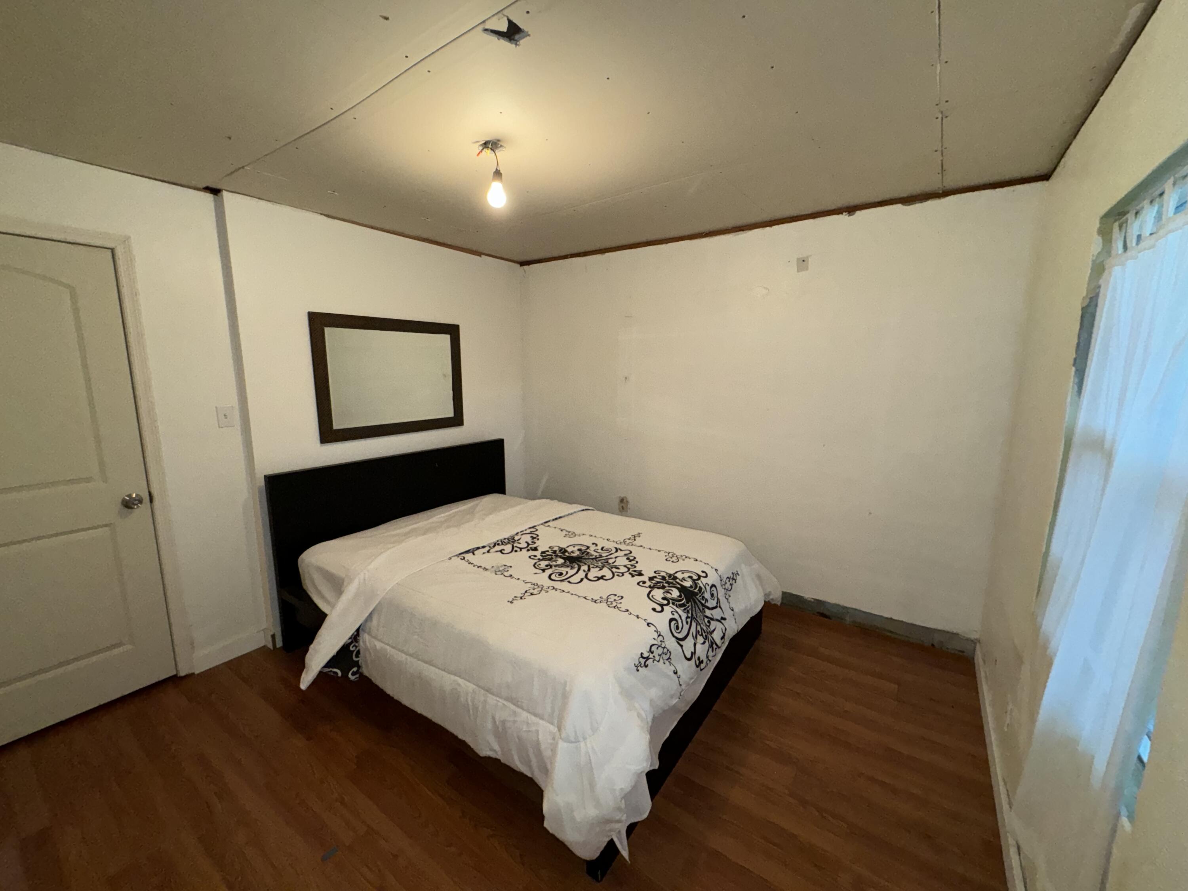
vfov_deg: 85.7
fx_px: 480
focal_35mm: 14
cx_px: 594
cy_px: 446
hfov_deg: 102.1
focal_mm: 2.22
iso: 200
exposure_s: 1/60
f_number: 2.2
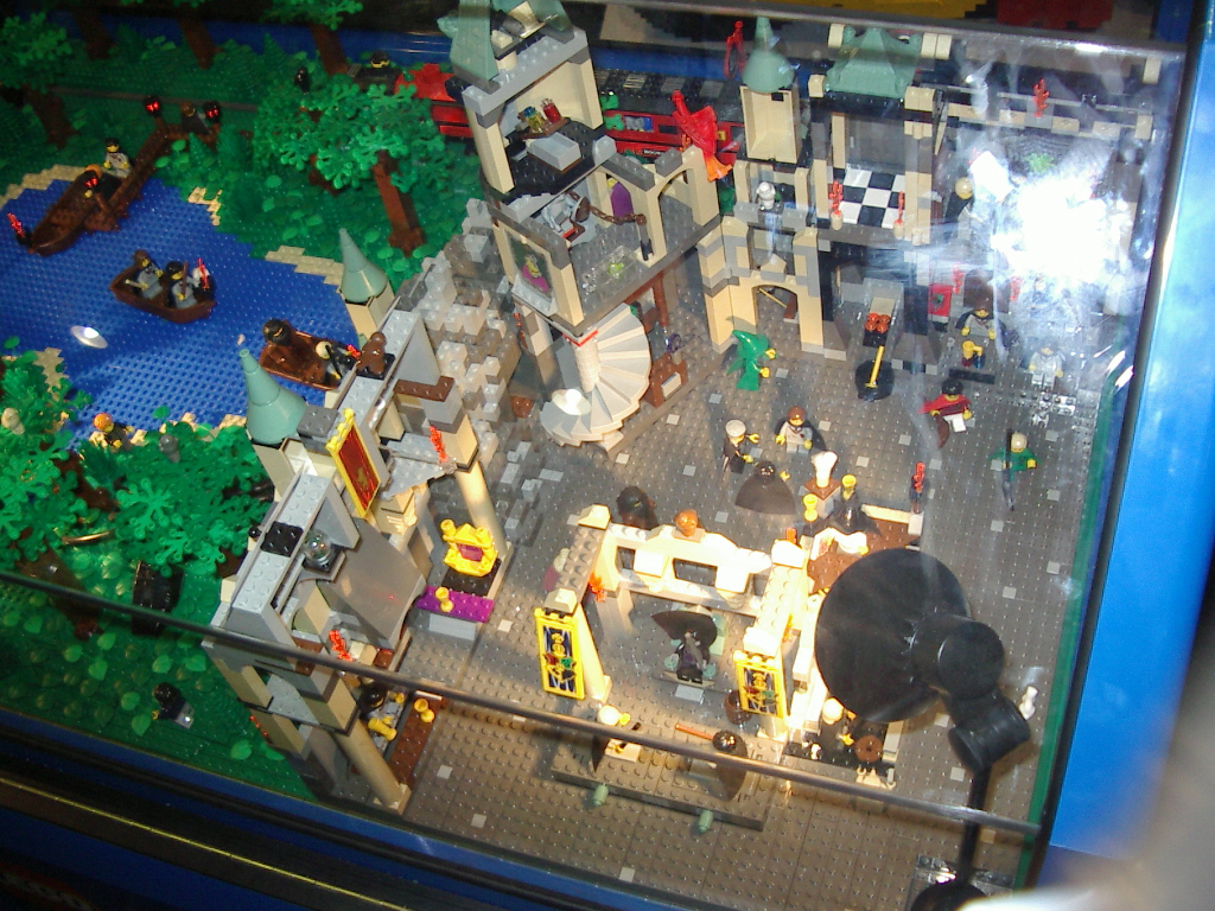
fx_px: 1334
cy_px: 456
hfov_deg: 49.0
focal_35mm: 38
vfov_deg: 37.7
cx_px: 608
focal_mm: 5.8
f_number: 2.6
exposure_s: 1/60
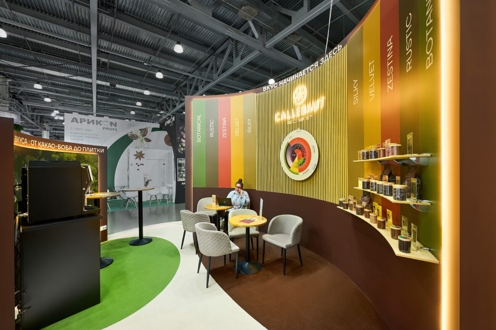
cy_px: 165
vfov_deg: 81.1
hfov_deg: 104.3
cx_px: 248
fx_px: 193
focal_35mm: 14
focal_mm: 14
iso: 250
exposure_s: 1/20
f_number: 8
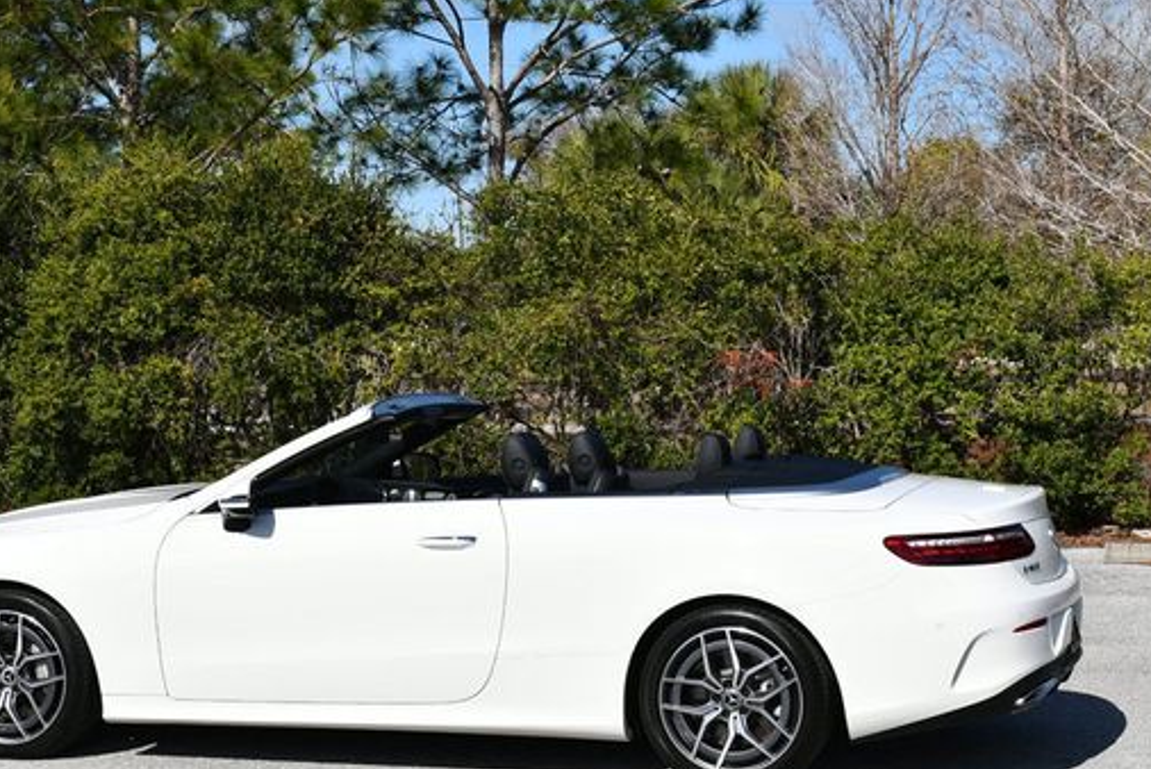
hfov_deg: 25.0
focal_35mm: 81
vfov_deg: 16.9
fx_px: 2591
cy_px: 400
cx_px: 485
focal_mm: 32
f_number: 9
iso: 100
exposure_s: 1/320
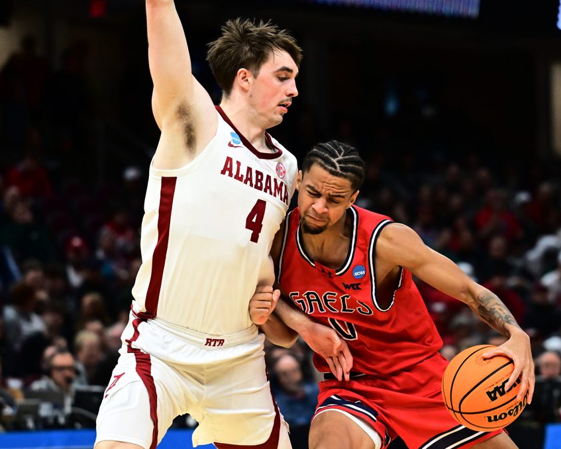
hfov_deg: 9.9
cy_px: 224
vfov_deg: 7.9
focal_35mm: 195
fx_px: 3238
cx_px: 330
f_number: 2.8
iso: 4000
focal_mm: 115
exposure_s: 1/2000
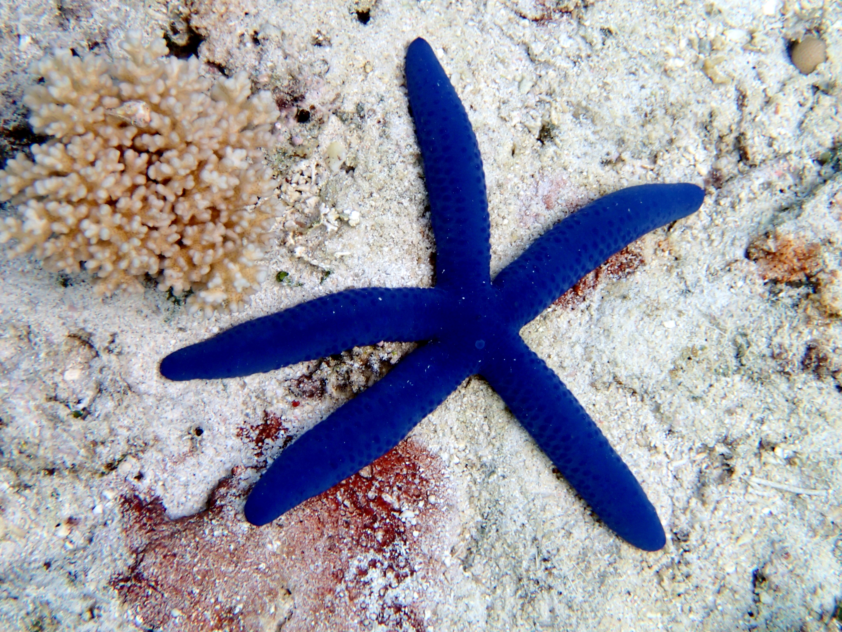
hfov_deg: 38.9
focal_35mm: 49
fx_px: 1192
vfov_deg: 29.7
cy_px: 316
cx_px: 421
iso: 100
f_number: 4.5
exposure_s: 1/200
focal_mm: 8.99
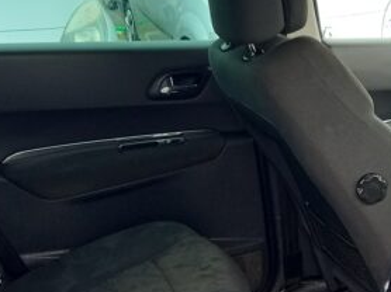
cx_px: 276
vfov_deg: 20.2
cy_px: 229
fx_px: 813
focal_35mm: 72
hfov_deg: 26.8
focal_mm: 4.6
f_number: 2
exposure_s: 1/33
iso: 200
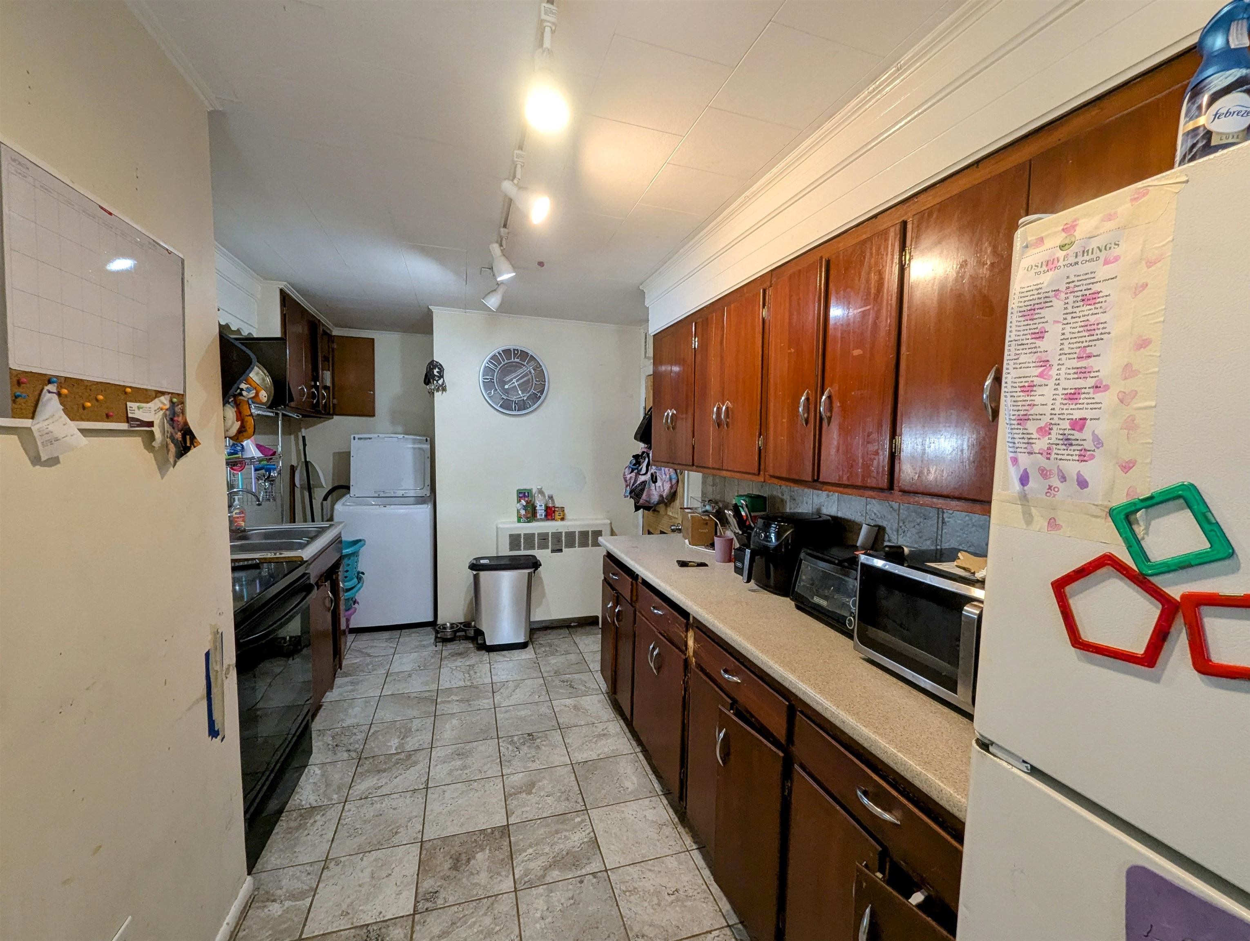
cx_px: 625
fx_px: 470
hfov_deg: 106.1
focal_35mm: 13
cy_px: 470
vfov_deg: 90.1
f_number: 2.2
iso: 216
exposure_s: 1/40
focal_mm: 1.95
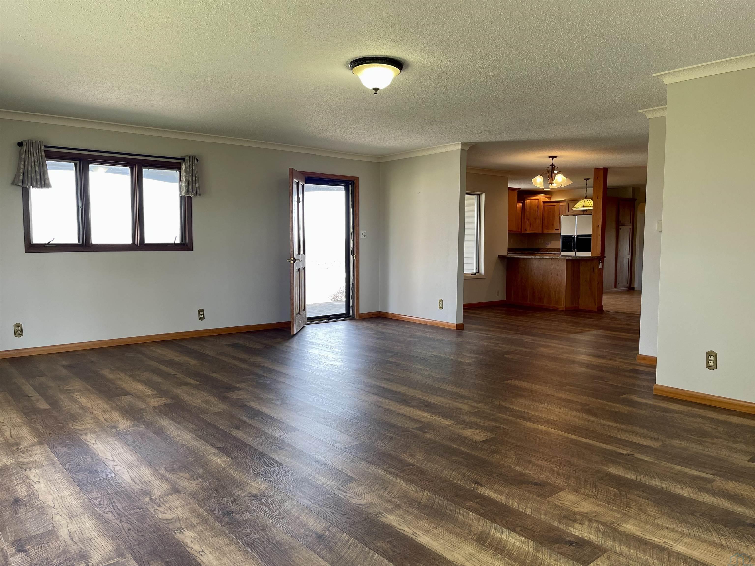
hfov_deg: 69.4
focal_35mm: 25
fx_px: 545
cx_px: 378
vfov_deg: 54.9
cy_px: 283
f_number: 1.6
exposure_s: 1/120
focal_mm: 5.1
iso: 80
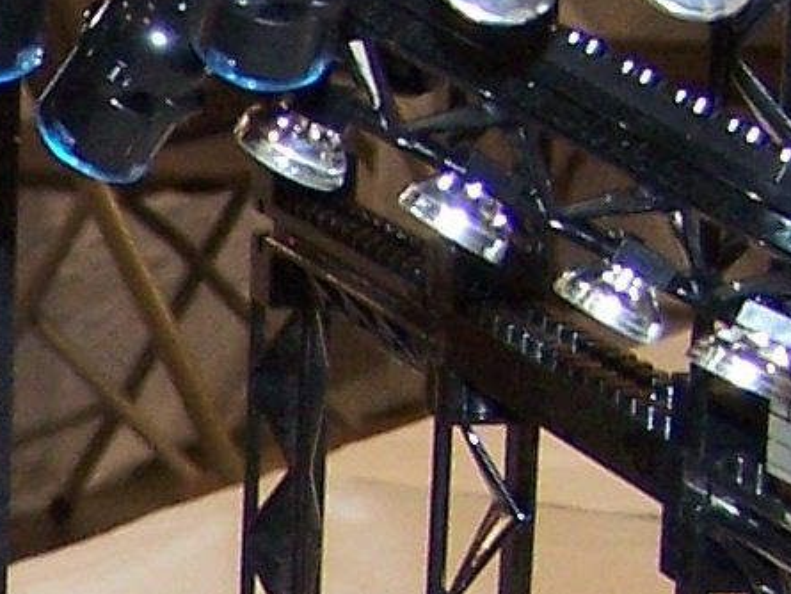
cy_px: 1044
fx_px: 5029
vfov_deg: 6.6
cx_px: -809
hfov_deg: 8.5
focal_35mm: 220
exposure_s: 1/60
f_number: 2.8
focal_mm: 6.3
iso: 140
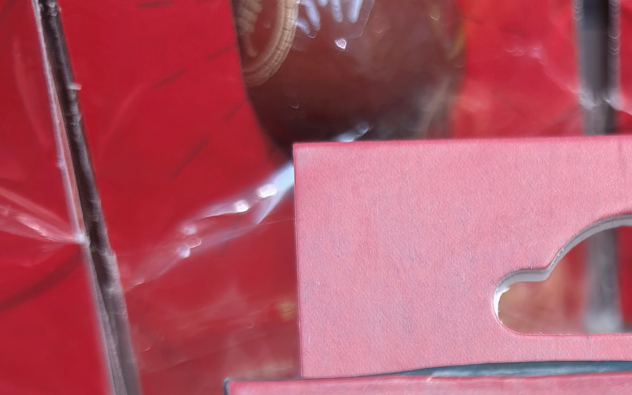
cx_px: 754
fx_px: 1654
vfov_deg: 11.0
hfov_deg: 20.3
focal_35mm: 96
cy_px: 1004
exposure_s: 1/147
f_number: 2
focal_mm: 6.98
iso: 50
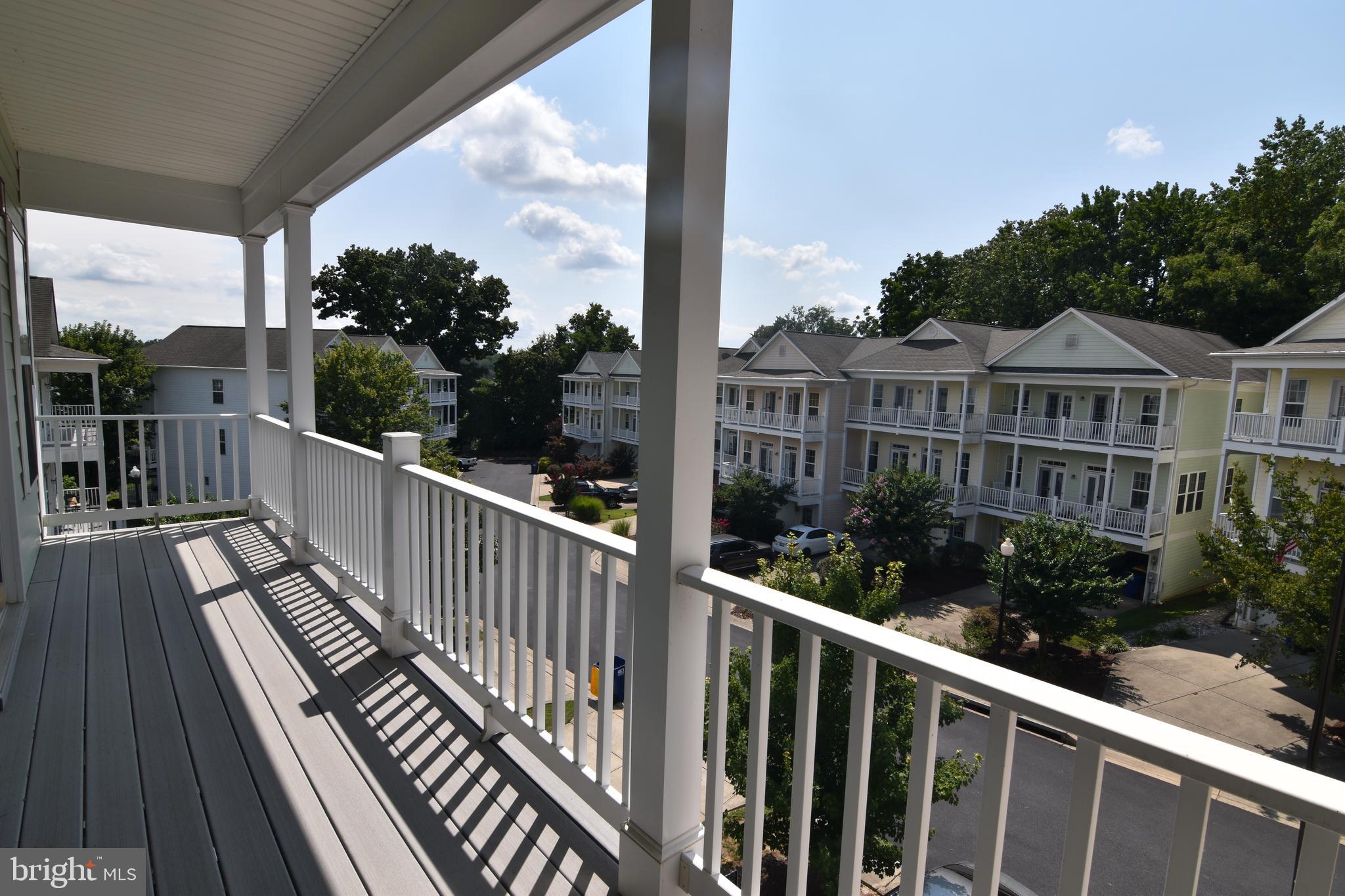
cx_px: 672
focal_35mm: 16
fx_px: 616
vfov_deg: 72.0
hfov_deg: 95.0
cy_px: 448
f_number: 11
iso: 100
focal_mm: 11
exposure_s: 1/200
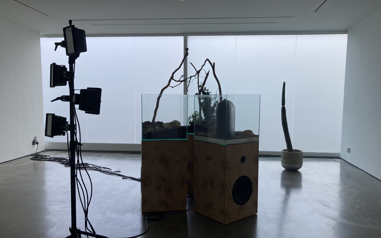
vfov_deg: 41.8
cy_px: 132
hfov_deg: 62.9
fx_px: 312
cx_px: 191
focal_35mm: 30
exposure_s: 1/333
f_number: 1.8
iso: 20
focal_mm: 3.99
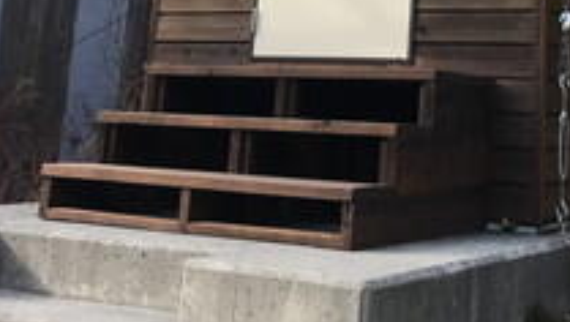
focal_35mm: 73
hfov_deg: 28.2
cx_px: 480
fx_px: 1104
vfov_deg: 15.4
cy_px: -143
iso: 20
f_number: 1.8
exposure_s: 1/656
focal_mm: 3.99
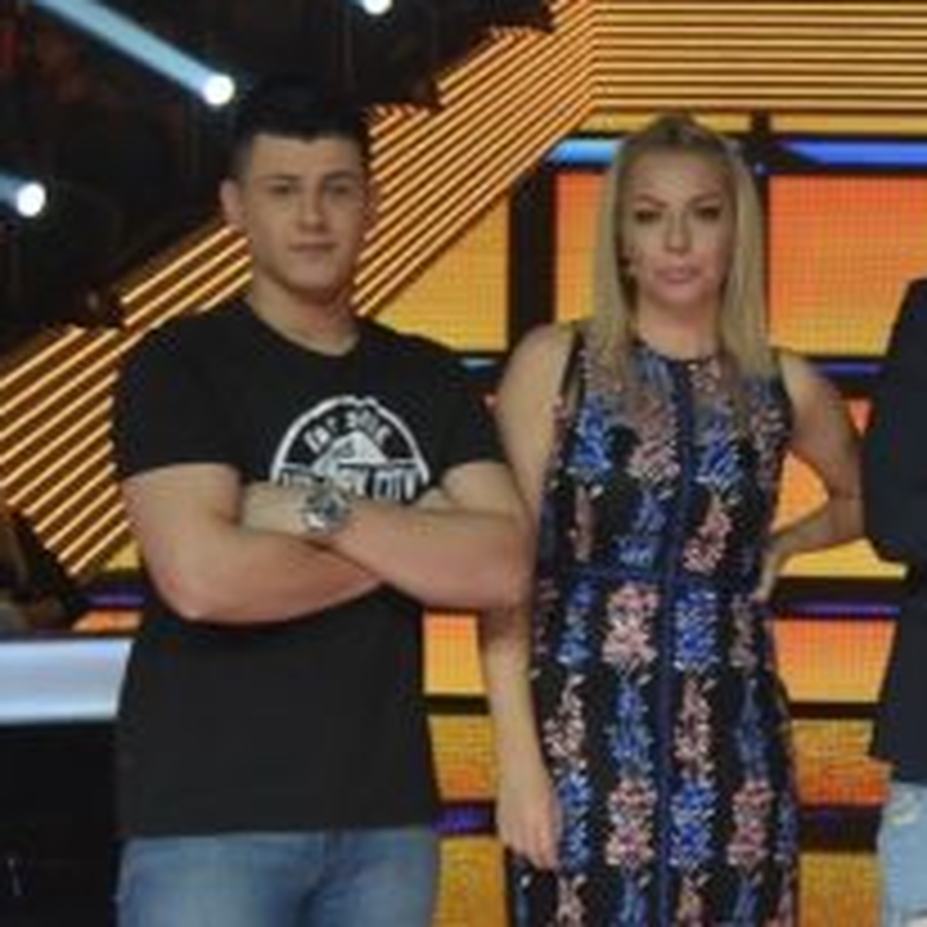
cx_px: 1260
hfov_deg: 17.0
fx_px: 2878
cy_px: 608
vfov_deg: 18.3
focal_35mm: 95
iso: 1600
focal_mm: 20
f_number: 5.6
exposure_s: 1/200
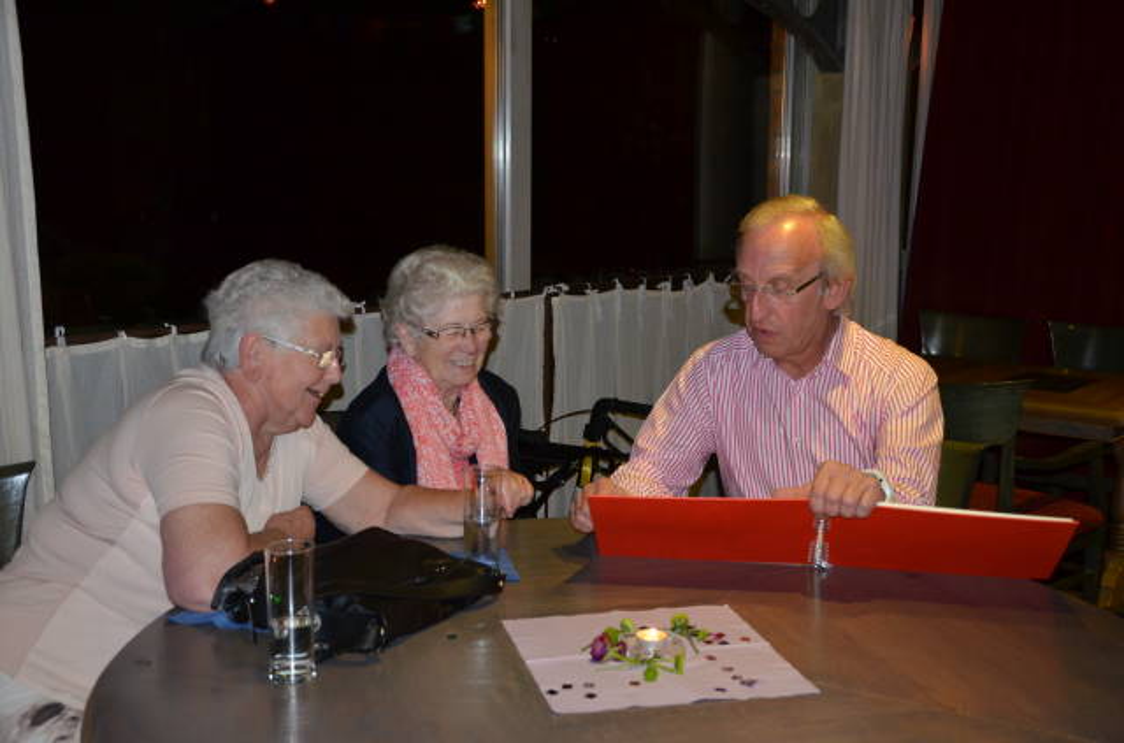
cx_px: 562
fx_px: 1401
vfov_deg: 29.7
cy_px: 372
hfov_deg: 43.7
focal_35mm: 45
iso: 1600
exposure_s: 1/60
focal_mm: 30
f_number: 4.2
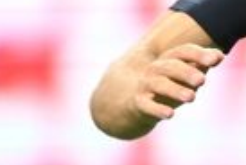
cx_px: 655
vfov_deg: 0.4
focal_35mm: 3727
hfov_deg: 0.6
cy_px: 245
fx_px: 25523
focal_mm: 500
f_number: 4
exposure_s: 1/1250
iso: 4000
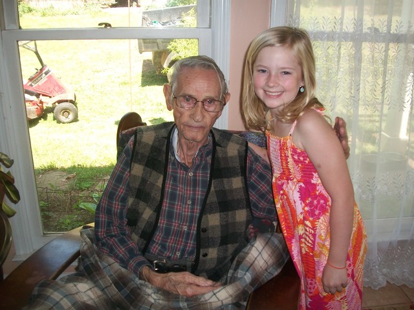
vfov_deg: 44.2
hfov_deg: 56.8
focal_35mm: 32
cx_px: 207
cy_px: 155
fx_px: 383
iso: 80
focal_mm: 5.7
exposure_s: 1/125
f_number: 2.9
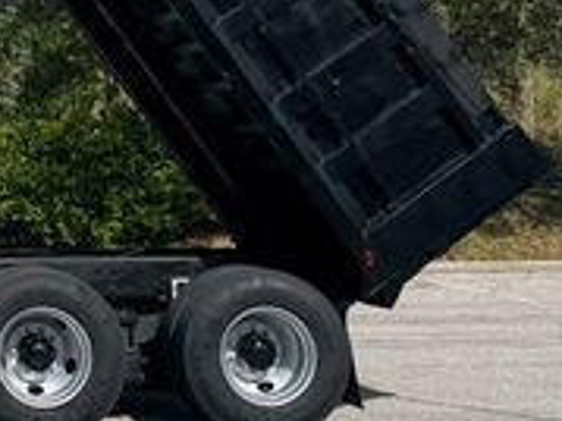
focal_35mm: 86
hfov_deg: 21.2
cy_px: 47
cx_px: -107
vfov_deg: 16.9
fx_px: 1395
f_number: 1.78
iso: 80
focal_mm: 6.76
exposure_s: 1/6711
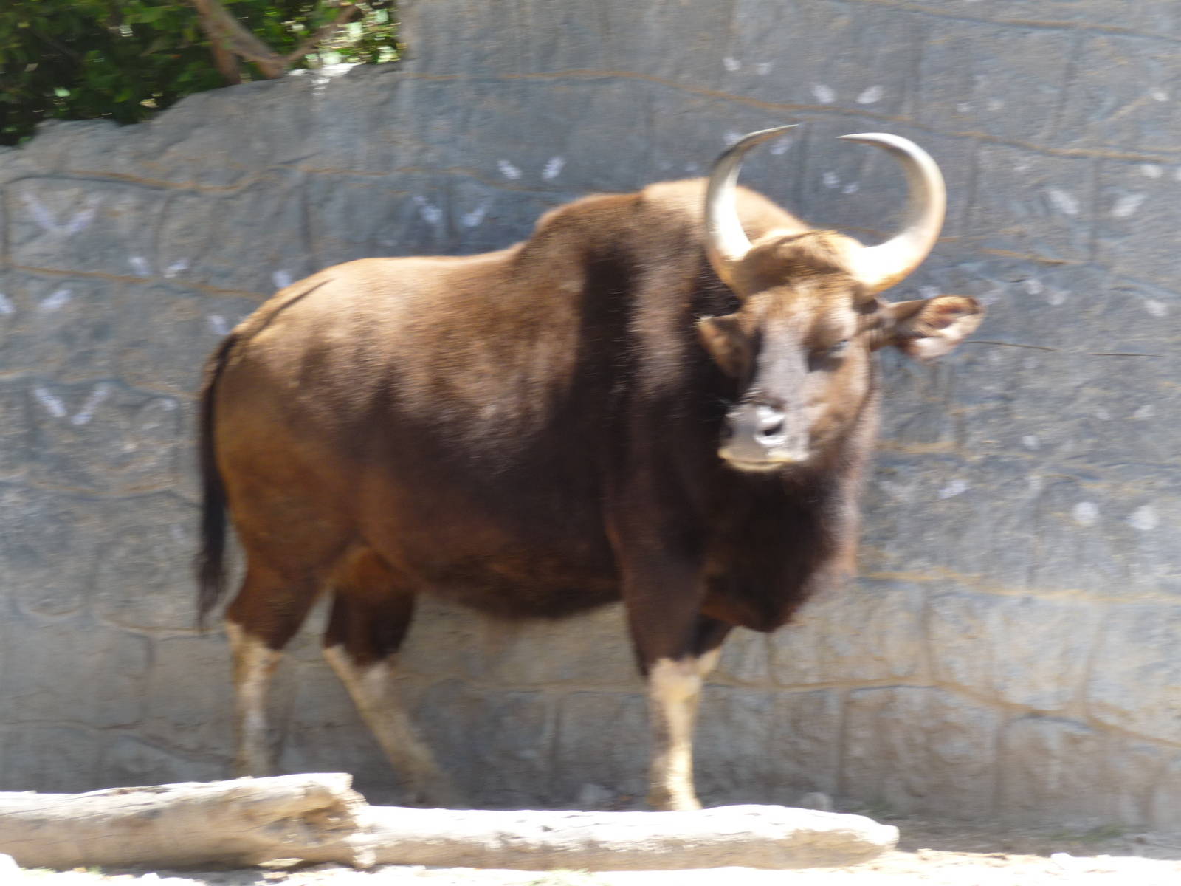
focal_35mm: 128
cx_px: 590
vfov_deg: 11.6
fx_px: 4367
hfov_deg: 15.4
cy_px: 443
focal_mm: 21.8
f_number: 4.7
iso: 100
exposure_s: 1/100
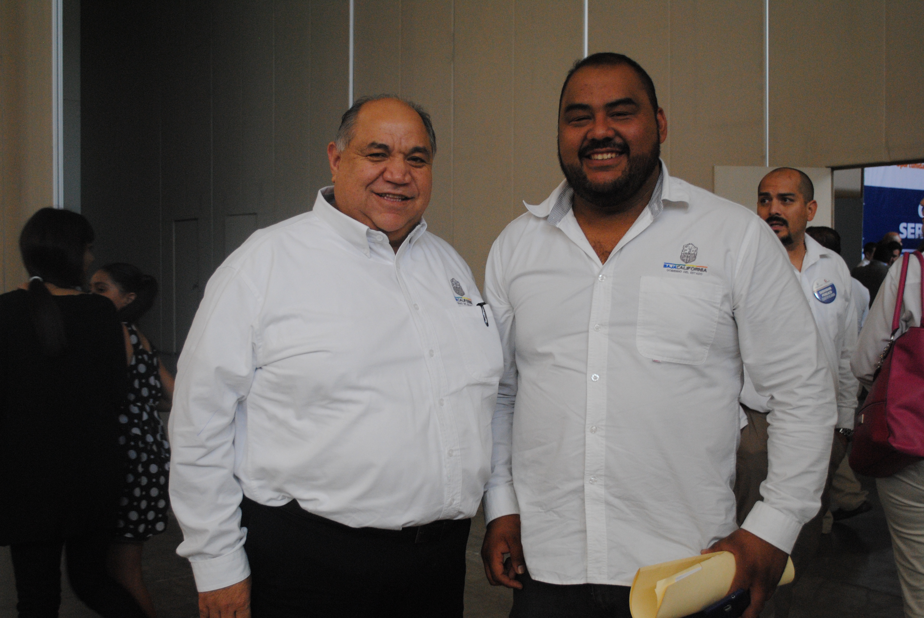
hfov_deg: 46.3
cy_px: 309
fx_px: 1079
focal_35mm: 42
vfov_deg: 32.0
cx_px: 462
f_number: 4.5
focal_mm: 28
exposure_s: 1/80
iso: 800
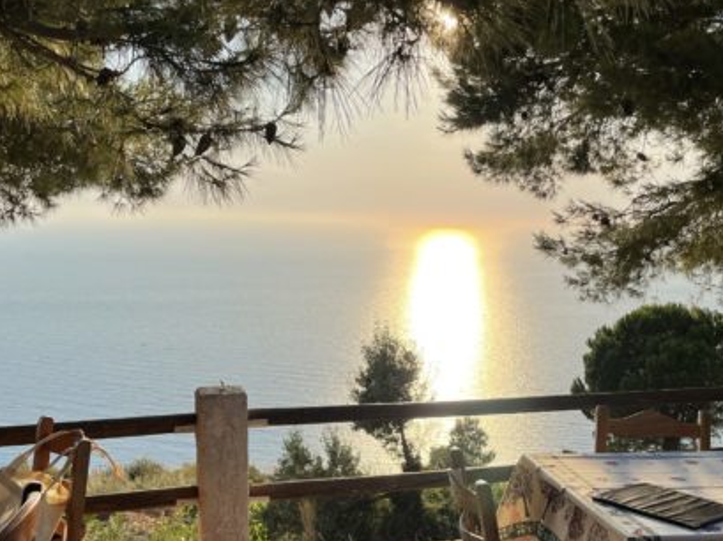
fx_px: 876
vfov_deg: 33.9
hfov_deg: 44.4
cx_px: 463
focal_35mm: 42
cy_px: 374
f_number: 1.6
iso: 32
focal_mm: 4.2
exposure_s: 1/5291
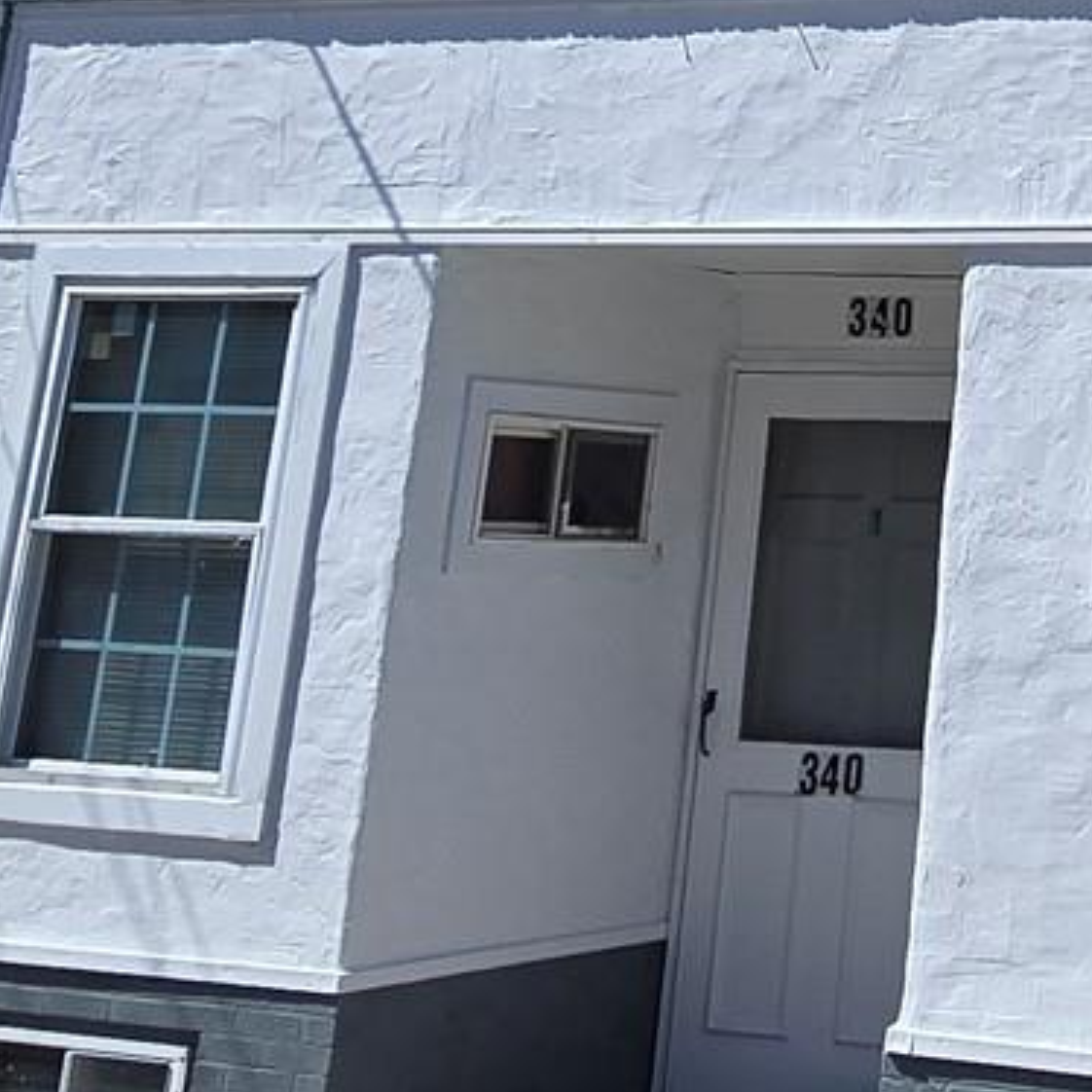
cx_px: 1419
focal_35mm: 63
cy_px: -210
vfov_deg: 24.7
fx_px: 2248
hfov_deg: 24.0
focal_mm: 2.2
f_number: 2.2
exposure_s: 1/3363
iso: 50
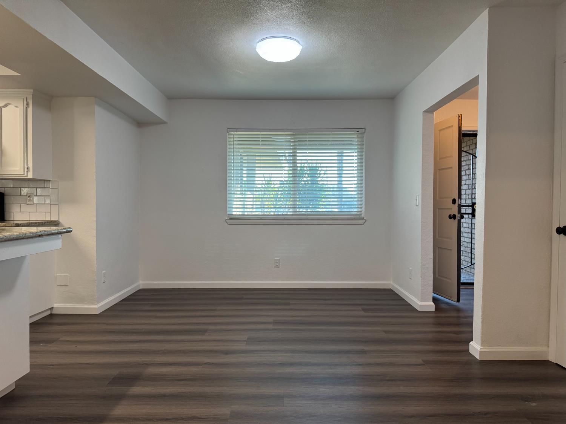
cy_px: 212
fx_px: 392
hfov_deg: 71.6
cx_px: 283
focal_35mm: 24
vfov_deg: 56.8
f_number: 1.78
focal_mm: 6.76
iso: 200
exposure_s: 1/120
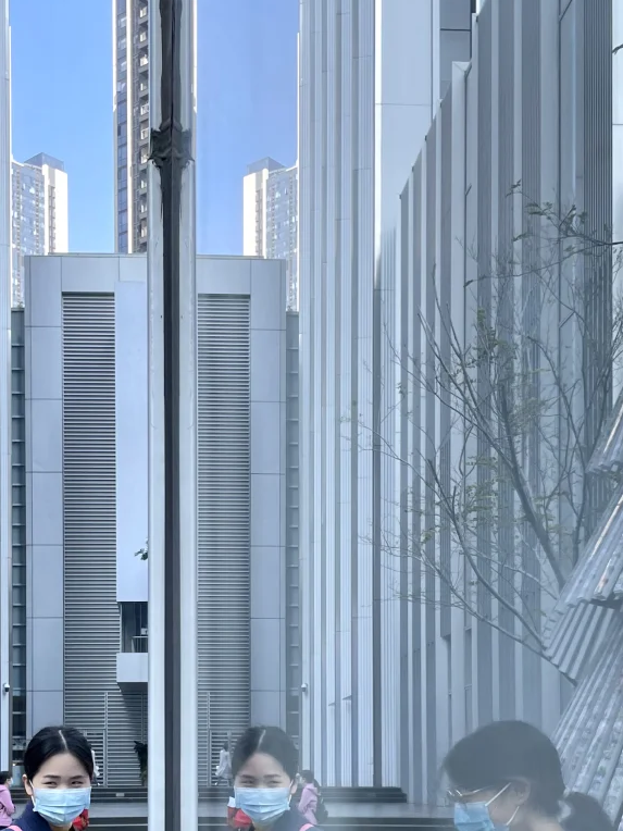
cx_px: 167
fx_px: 1176
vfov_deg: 37.7
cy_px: 648
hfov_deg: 29.3
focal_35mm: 49
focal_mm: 4.2
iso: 32
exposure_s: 1/673
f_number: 1.6
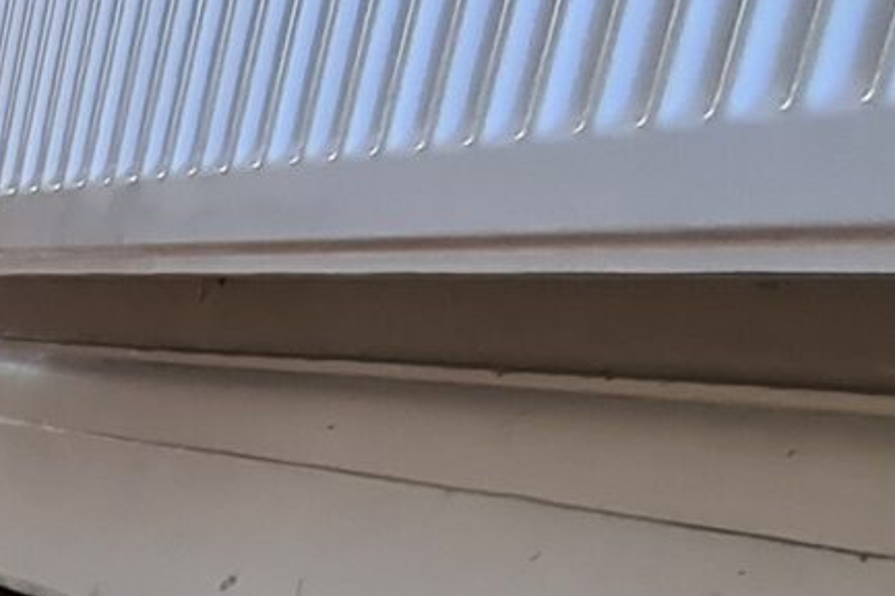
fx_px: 1987
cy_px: 973
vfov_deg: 15.3
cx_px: -1215
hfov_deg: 15.3
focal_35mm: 80
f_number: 2.2
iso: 125
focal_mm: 2.2
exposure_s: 1/50
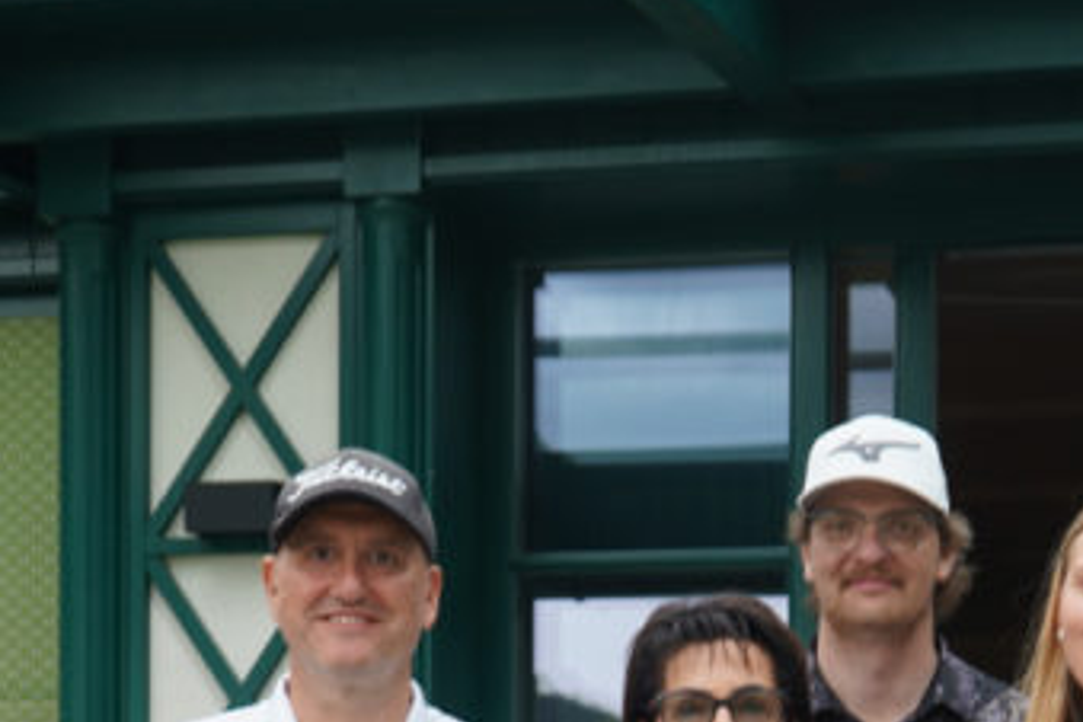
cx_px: 792
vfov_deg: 12.1
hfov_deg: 19.0
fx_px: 3219
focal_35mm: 107
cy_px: 1153
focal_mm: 31
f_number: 4
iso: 100
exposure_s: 1/50
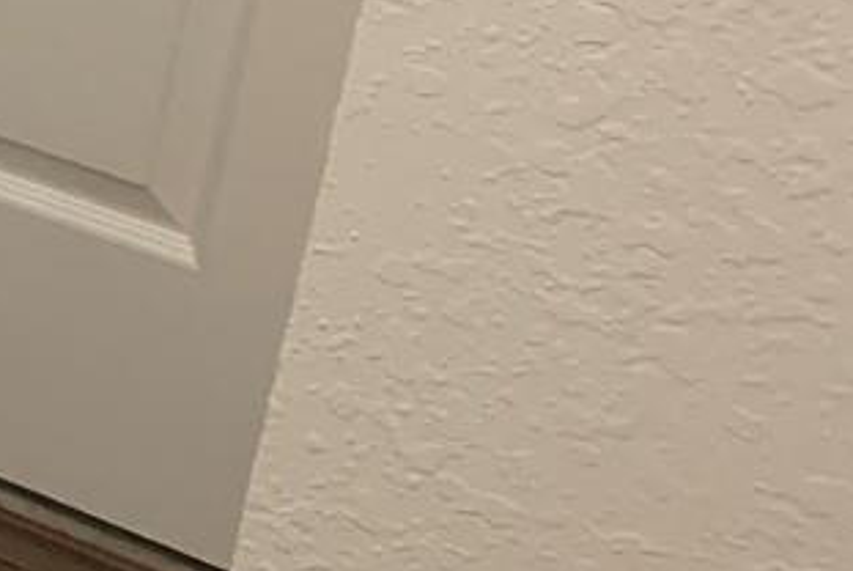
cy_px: -38
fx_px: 3297
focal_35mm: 139
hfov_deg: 12.2
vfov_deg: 9.8
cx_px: -1111
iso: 400
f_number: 1.8
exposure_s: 1/60
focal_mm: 4.25
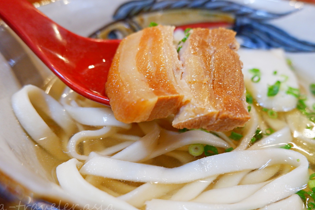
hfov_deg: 54.3
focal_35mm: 35
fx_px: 306
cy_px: 93
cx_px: 176
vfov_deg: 37.8
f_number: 3.5
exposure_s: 1/34
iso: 1000
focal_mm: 15
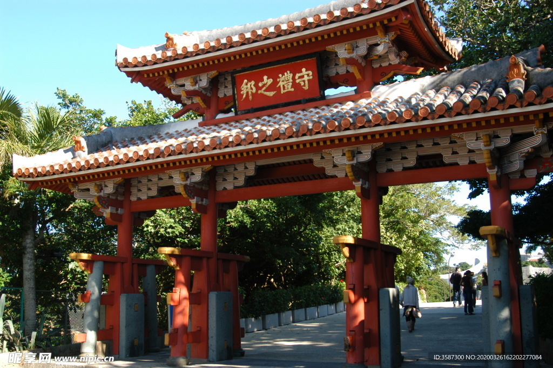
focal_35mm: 36
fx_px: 553
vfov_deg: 36.8
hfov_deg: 53.2
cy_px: 184
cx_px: 276
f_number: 6.3
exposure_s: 1/160
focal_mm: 24
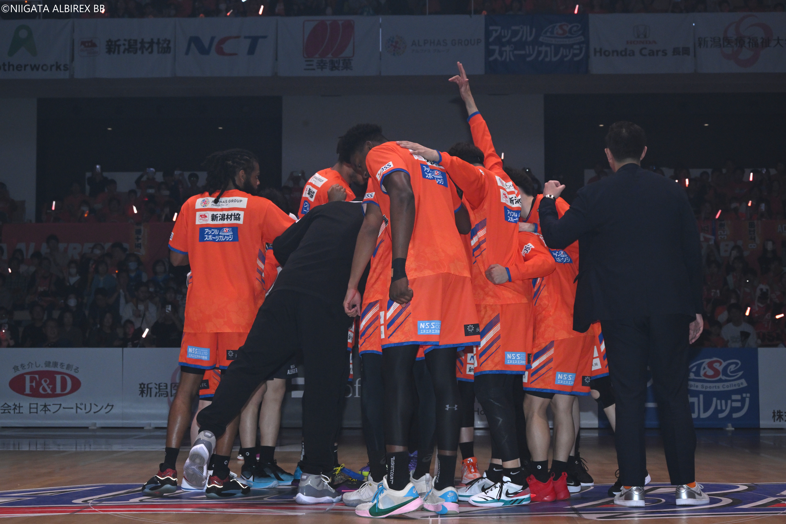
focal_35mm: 64
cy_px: 262
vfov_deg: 21.2
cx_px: 393
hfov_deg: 31.4
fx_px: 1397
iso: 2000
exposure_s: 1/250
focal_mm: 64
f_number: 9
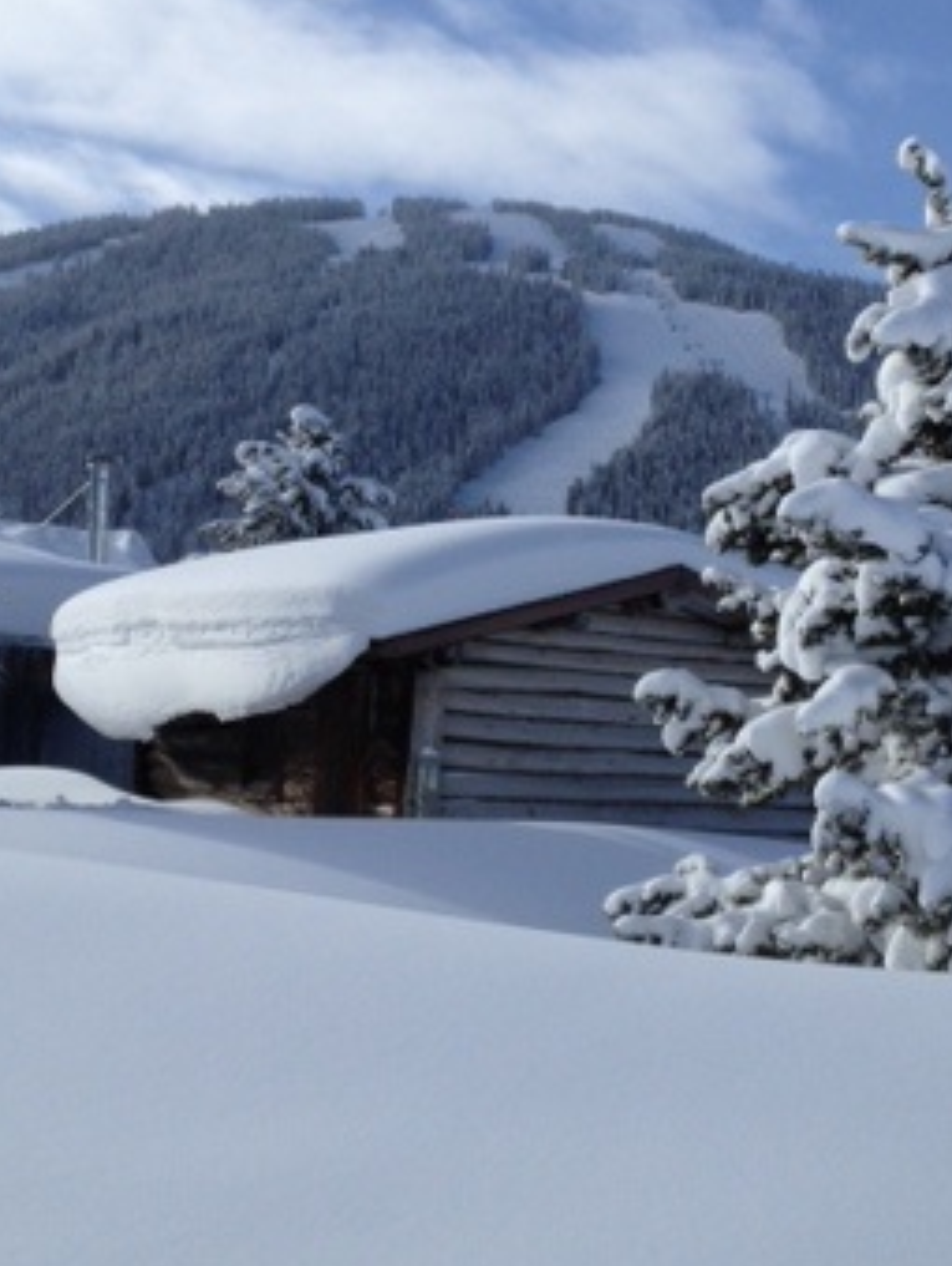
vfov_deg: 29.1
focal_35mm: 66
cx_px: 493
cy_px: 400
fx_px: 2416
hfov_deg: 22.3
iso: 50
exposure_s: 1/2304
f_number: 2.4
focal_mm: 4.28
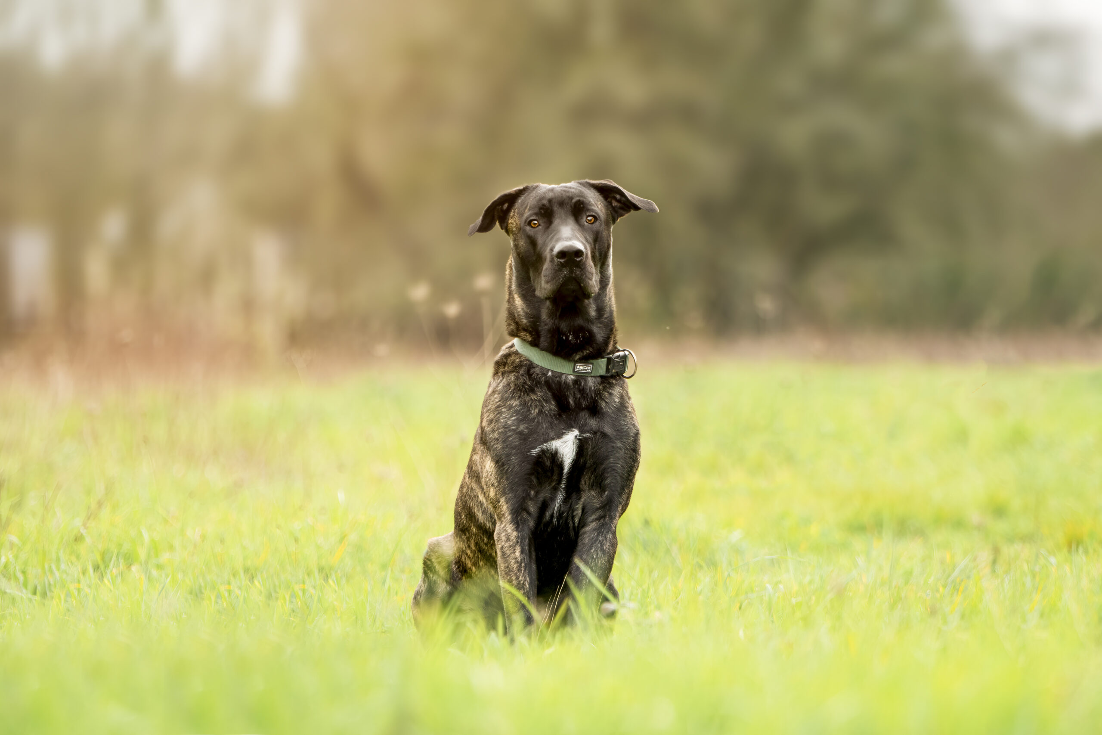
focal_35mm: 218
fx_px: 6658
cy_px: 368
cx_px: 551
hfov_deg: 9.5
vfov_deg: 6.3
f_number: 2.8
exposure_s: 1/1000
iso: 500
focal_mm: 145
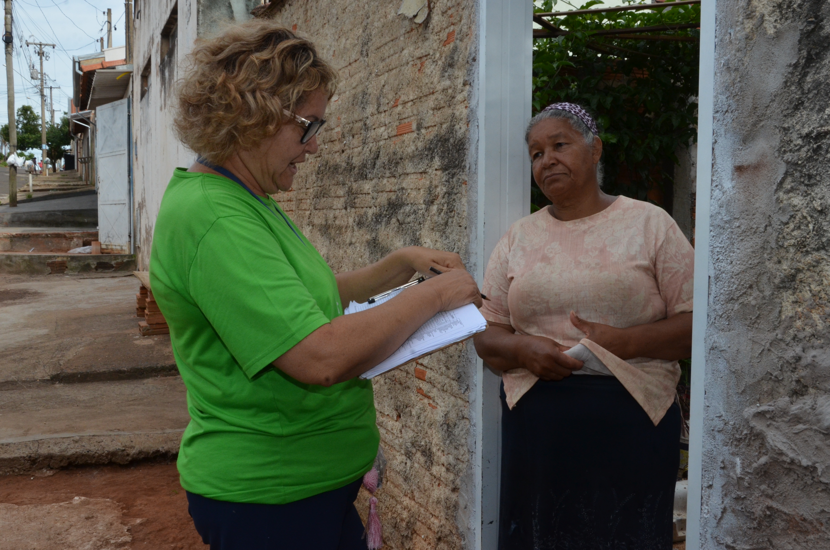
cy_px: 275
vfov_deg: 35.3
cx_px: 415
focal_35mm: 38
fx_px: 863
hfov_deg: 51.4
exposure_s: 1/250
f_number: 16
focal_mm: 25
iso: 800
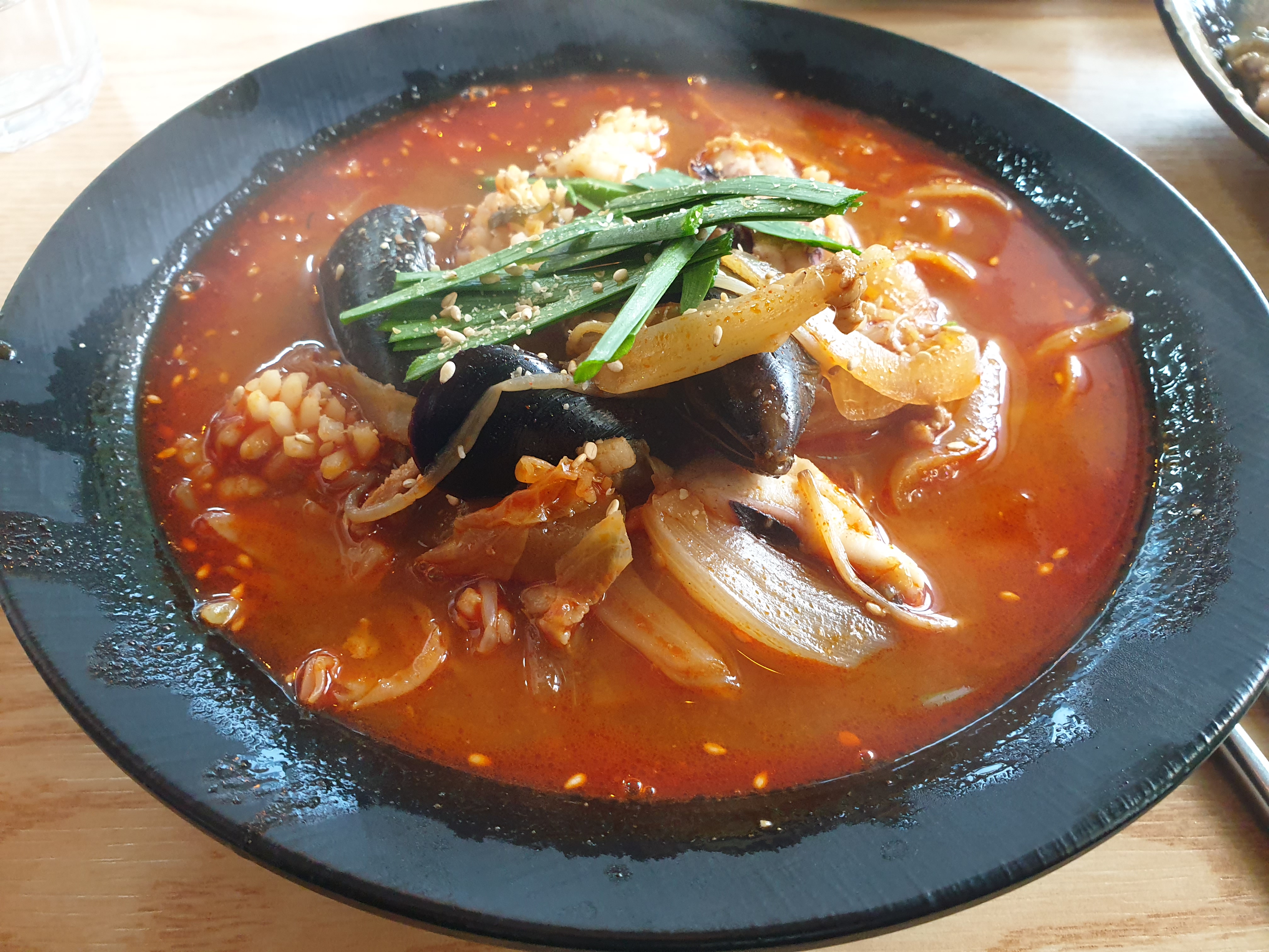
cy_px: 476
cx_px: 634
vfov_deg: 53.1
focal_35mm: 26
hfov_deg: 67.3
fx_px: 953
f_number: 2.4
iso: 320
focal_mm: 4.3
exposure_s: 1/30
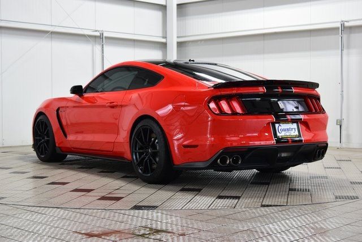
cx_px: 181
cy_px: 121
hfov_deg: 33.4
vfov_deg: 22.6
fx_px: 603
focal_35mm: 60
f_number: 5.6
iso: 1600
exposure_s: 1/60
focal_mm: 40
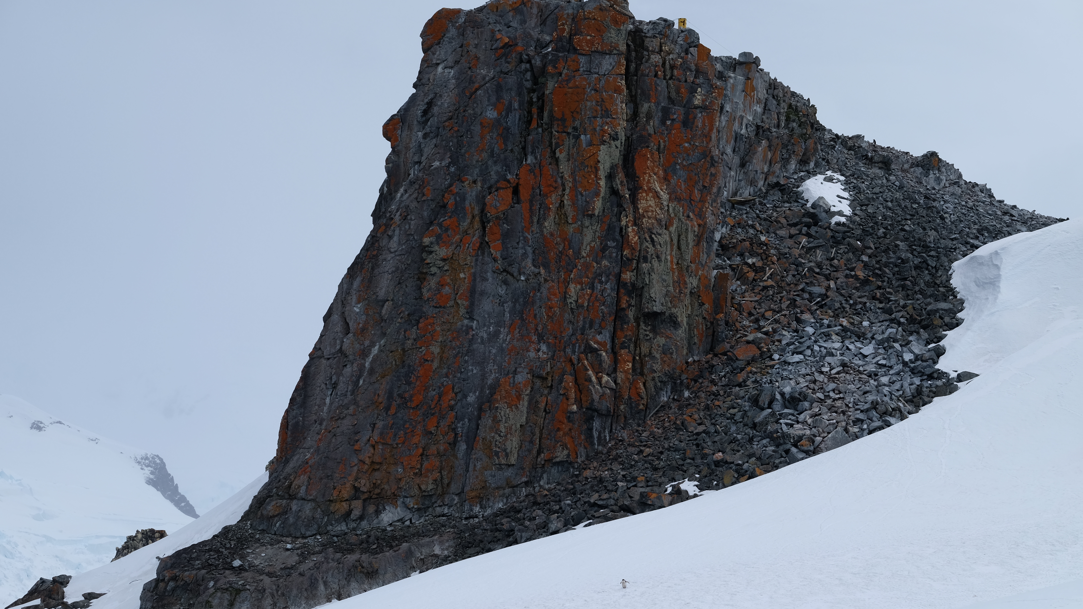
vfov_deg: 15.3
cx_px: 540
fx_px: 2269
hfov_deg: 26.8
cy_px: 337
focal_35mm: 79
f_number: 7.1
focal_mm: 50
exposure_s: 1/350
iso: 200
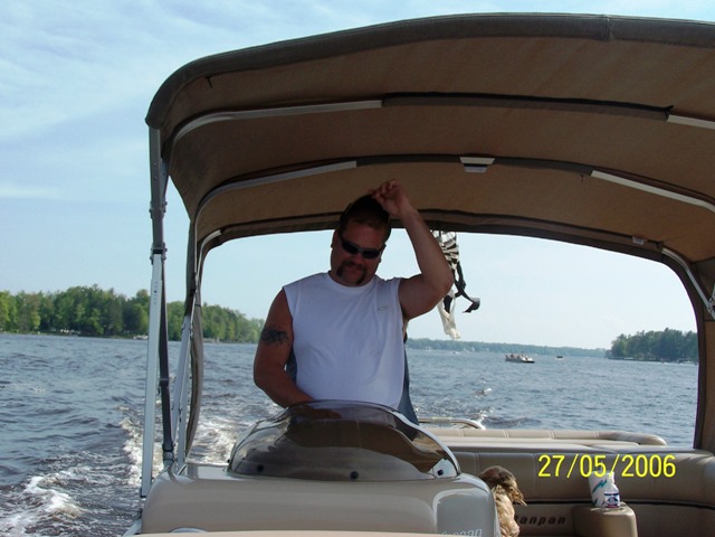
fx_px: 1053
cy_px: 268
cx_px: 358
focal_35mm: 51
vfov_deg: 28.6
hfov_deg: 37.5
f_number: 4
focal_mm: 8.5
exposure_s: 1/1000
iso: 80
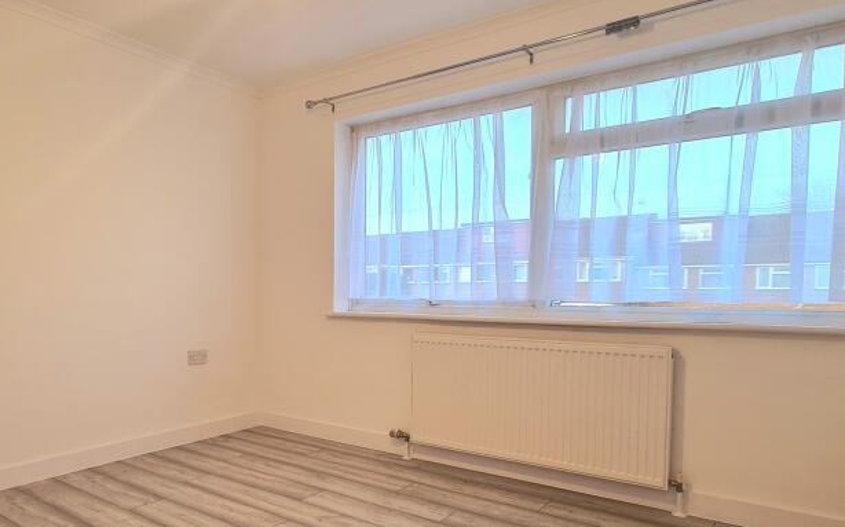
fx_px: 529
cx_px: 275
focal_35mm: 23
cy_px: 318
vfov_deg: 52.5
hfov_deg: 74.6
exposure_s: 1/50
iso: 64
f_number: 2.2
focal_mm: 2.22
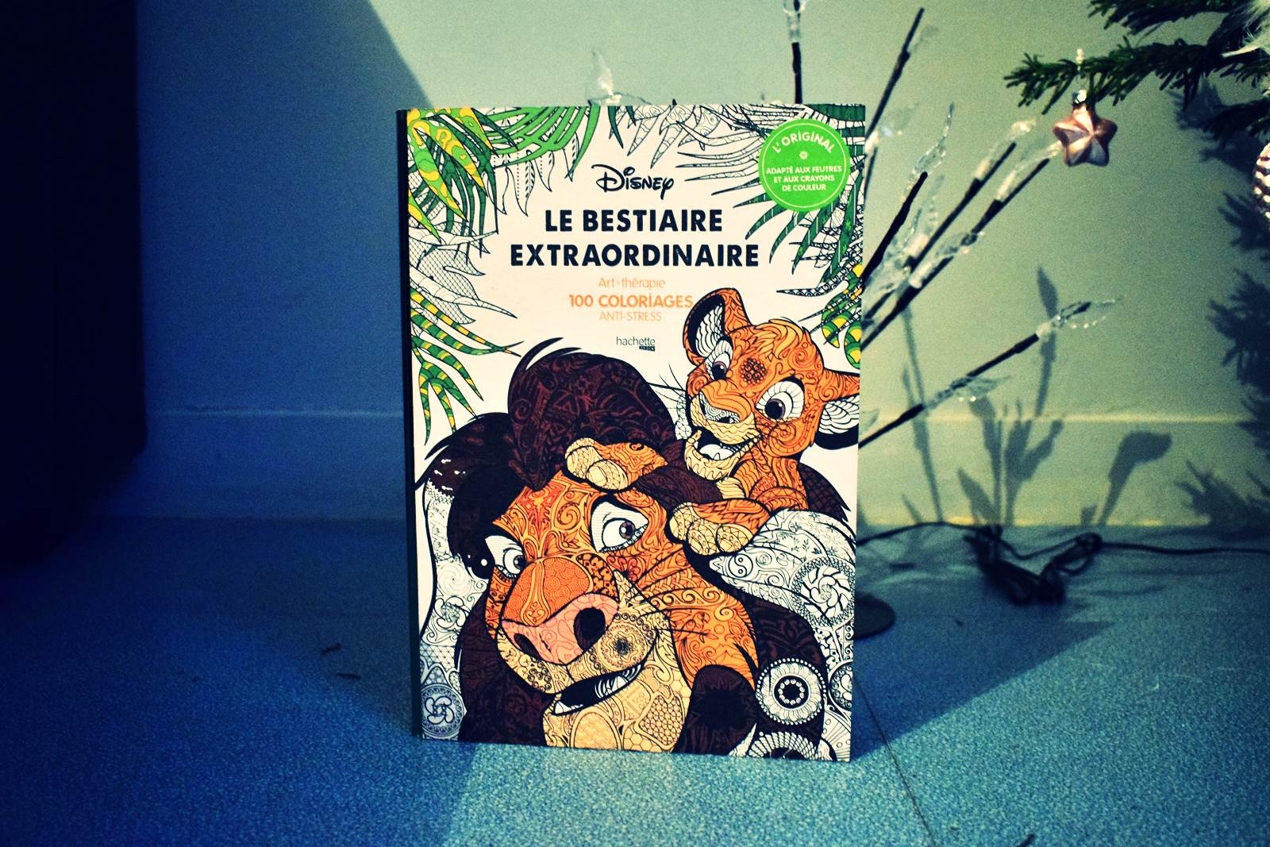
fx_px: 1376
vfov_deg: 34.2
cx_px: 635
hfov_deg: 49.5
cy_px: 424
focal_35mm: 39
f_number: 4
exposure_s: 1/40
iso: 6400
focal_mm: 26
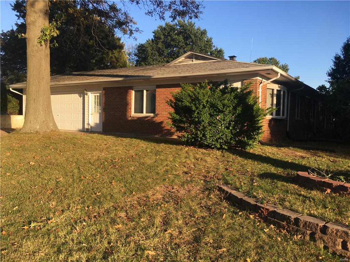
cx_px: 175
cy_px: 131
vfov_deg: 48.2
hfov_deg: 61.7
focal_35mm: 29
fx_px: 293
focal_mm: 4.15
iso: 25
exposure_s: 1/651
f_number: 2.2
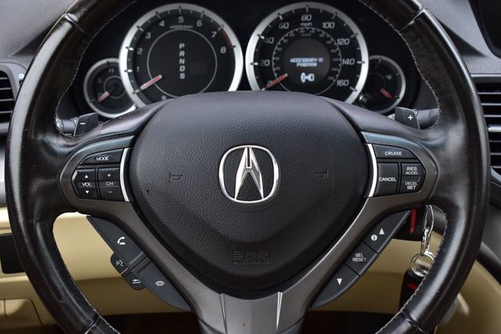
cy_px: 167
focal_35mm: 69
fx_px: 960
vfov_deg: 19.7
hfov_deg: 29.3
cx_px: 250
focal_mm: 46
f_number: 7.1
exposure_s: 1/25
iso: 400
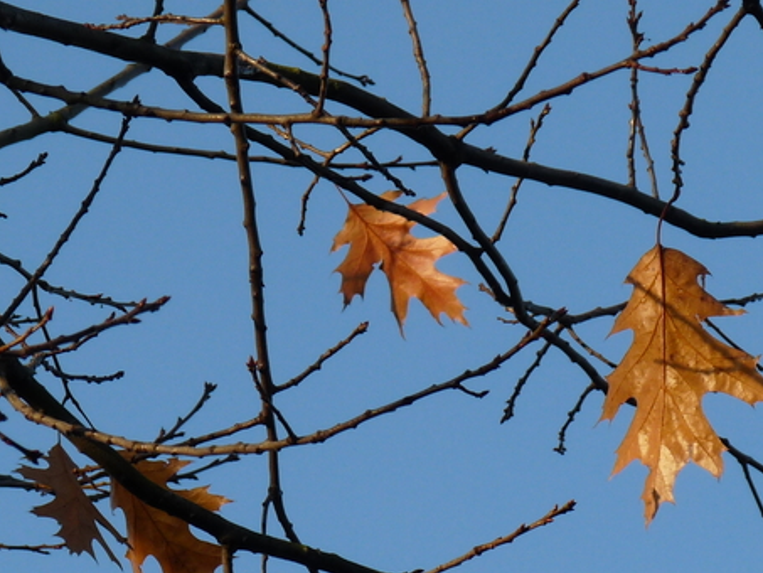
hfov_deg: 4.3
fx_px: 10186
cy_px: 351
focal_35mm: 462
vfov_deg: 3.2
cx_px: 423
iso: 100
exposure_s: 1/200
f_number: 5
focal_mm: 34.9
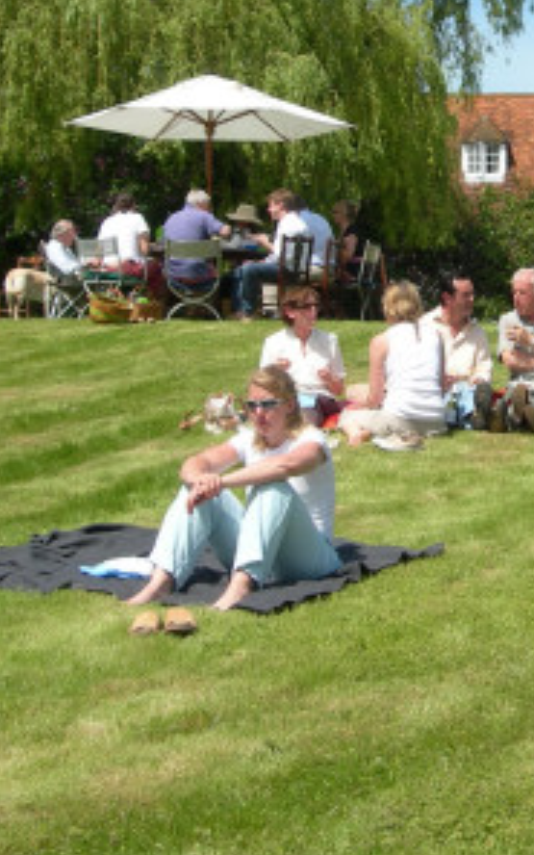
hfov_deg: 14.9
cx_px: 450
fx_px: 2026
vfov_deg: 23.7
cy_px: 269
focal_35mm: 87
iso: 50
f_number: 4.8
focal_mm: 7.8
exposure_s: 1/465
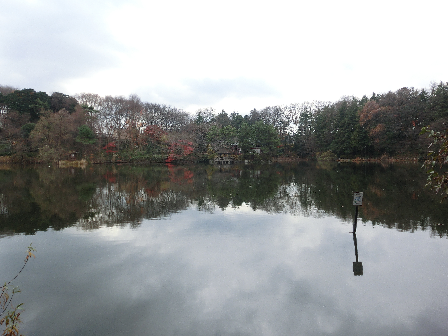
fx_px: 362
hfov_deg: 63.4
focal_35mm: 28
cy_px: 168
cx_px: 224
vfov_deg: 49.7
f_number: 3
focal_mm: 5
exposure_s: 1/250
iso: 100
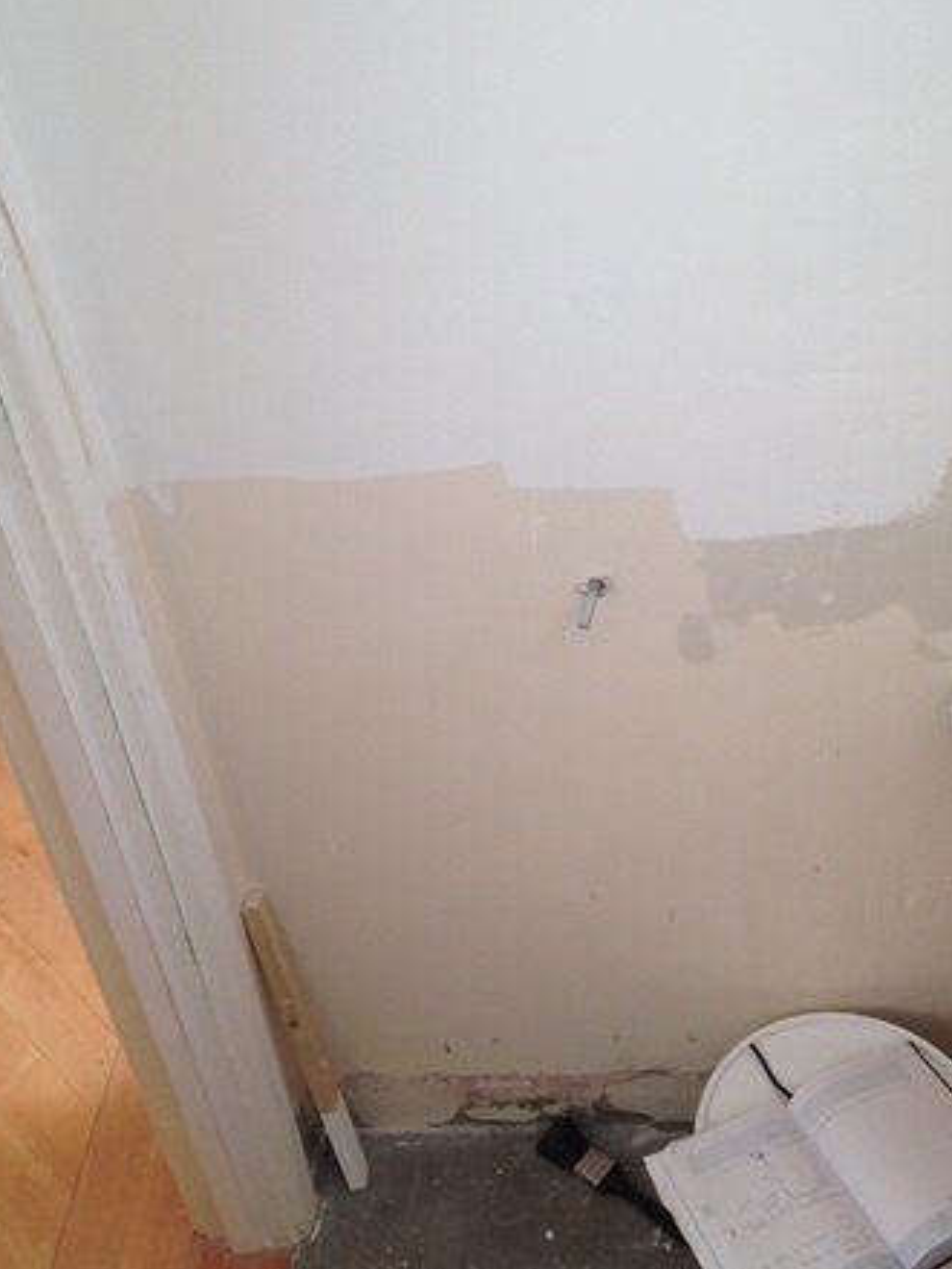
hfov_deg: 35.9
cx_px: 563
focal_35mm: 40
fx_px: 1467
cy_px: 561
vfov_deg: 46.7
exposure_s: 1/60
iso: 64
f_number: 2.4
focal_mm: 4.12
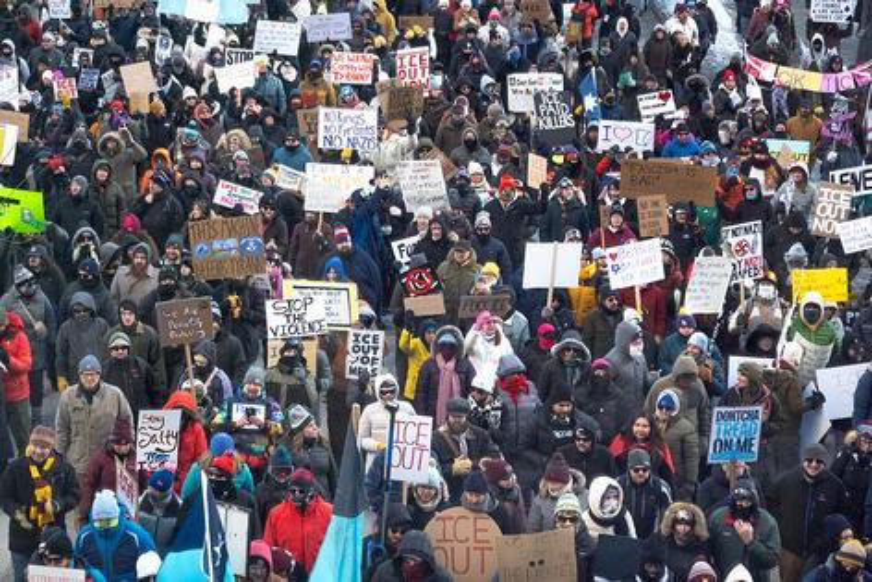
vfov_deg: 15.5
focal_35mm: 88
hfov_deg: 23.1
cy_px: 291
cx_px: 436
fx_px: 2132
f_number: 4
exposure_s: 1/125
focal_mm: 32.07
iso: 640
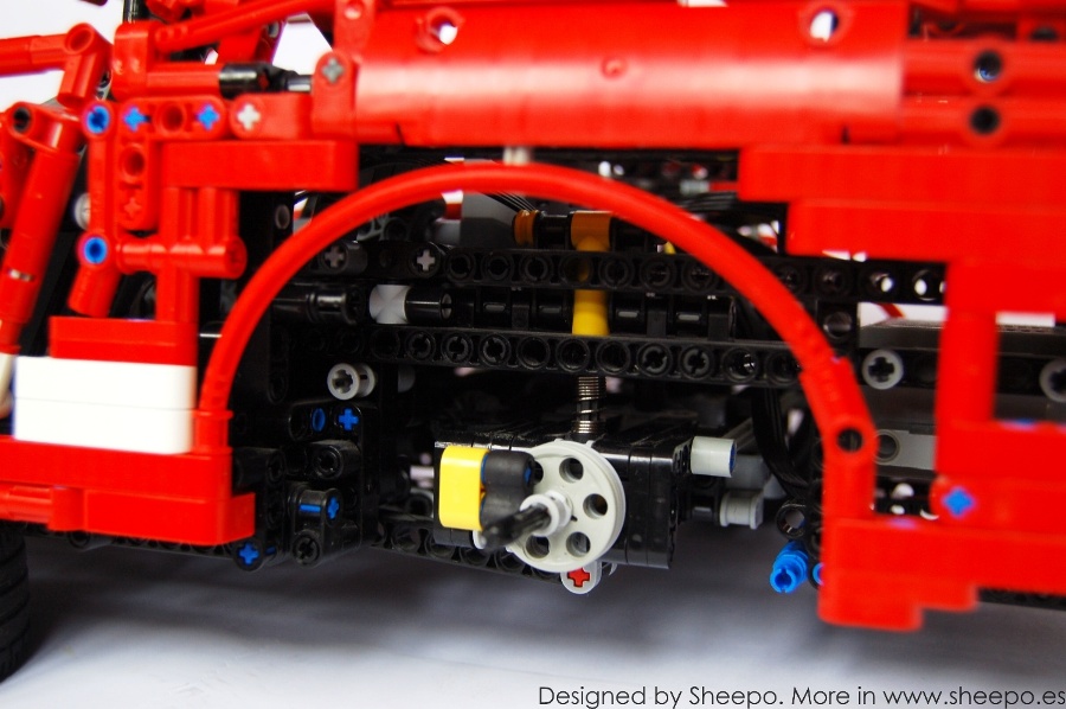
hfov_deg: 43.6
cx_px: 533
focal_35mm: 45
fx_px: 1331
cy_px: 354
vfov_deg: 29.8
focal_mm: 30
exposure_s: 1/40
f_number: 4.2
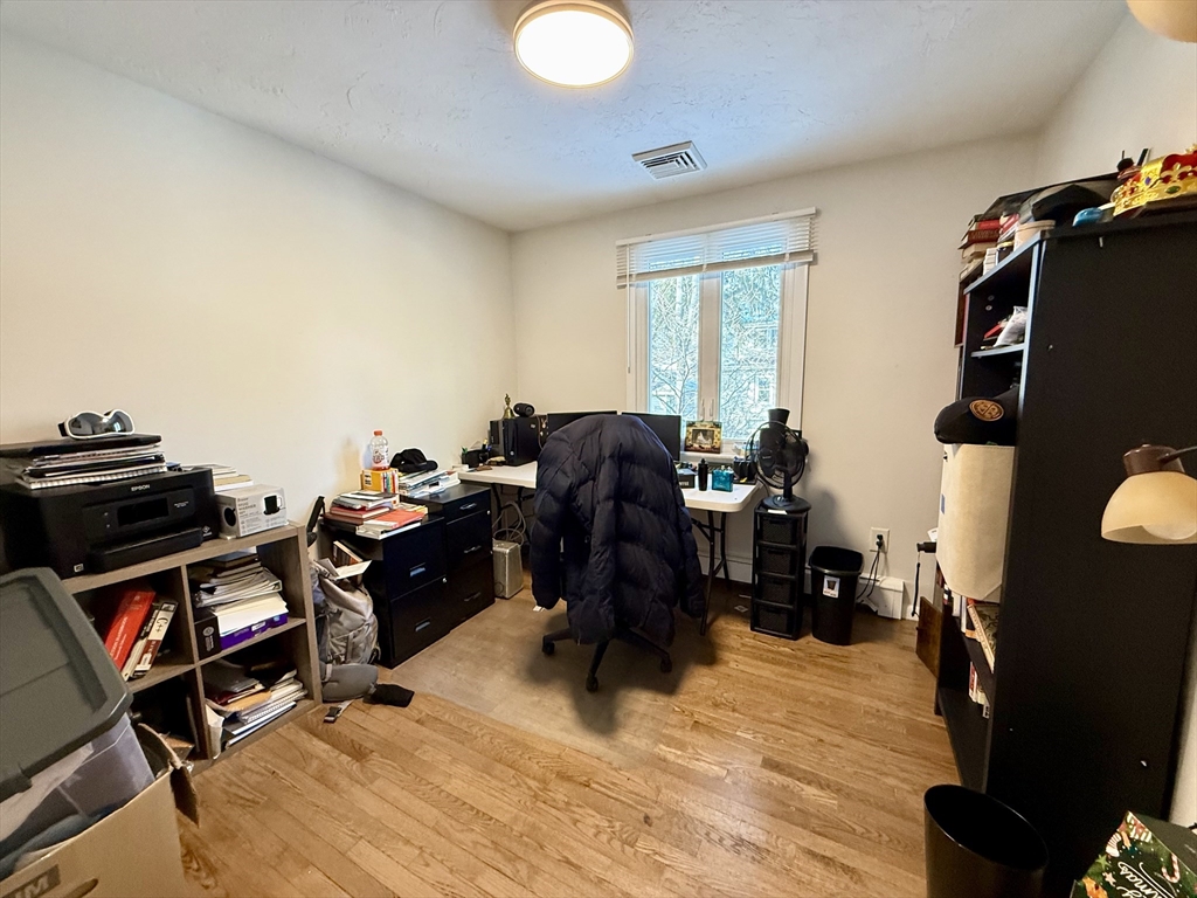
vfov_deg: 85.7
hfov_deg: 102.1
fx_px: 484
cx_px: 598
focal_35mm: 14
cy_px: 449
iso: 400
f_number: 2.2
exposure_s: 1/60
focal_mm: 2.22
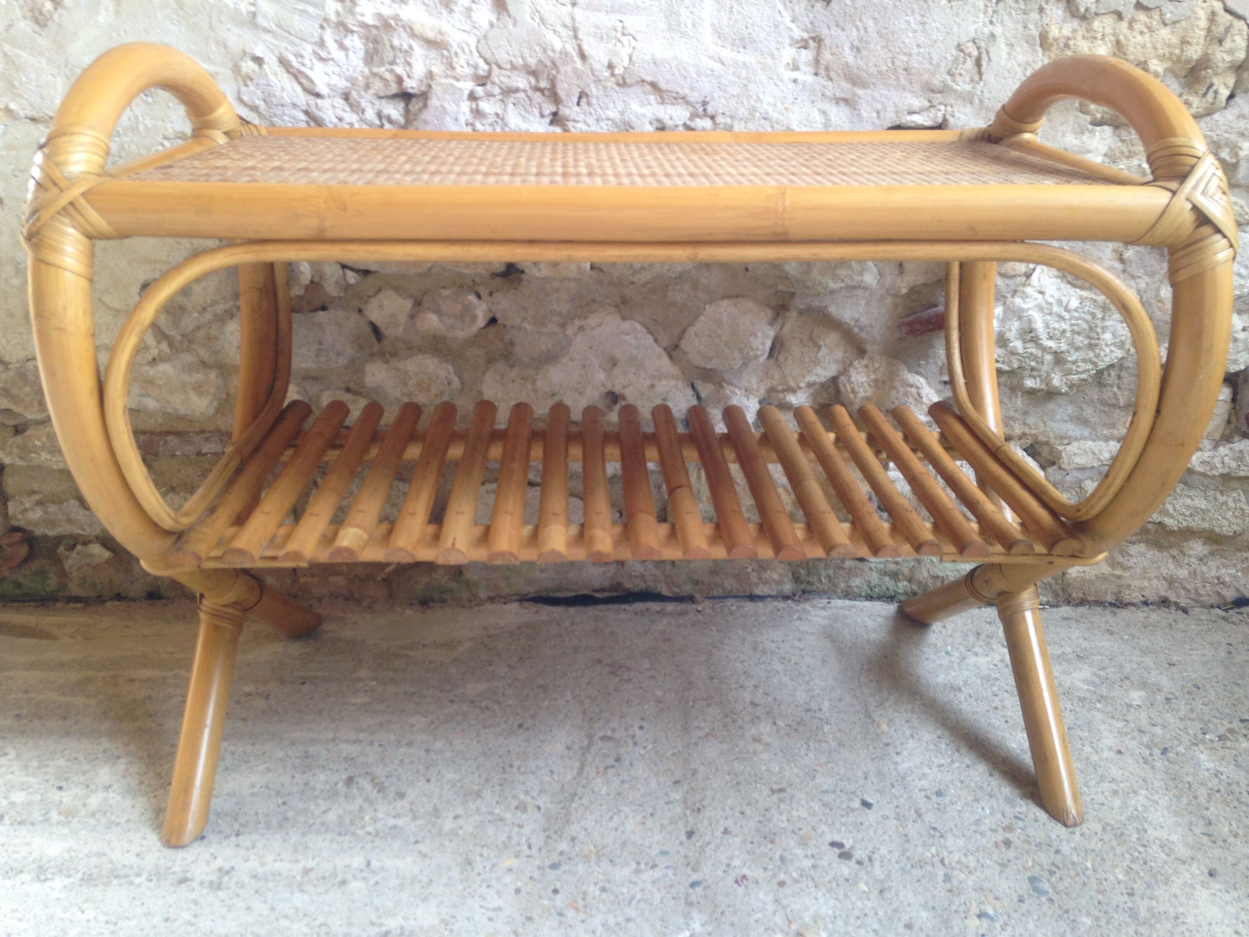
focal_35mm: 33
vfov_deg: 42.9
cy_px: 468
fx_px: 1191
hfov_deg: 55.4
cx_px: 624
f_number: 2.4
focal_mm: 4.12
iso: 64
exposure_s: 1/40
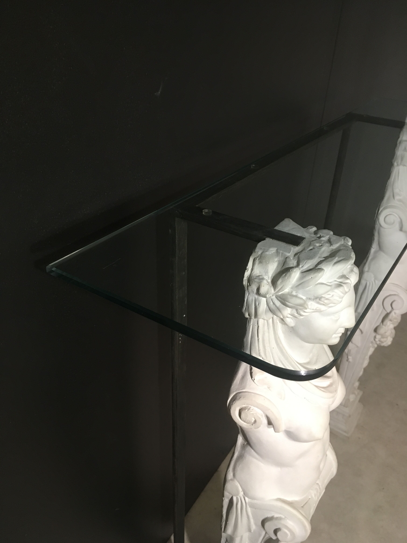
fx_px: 455
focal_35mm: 29
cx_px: 204
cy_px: 272
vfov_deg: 61.7
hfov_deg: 48.2
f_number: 2.2
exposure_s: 1/33
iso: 160
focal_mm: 4.15
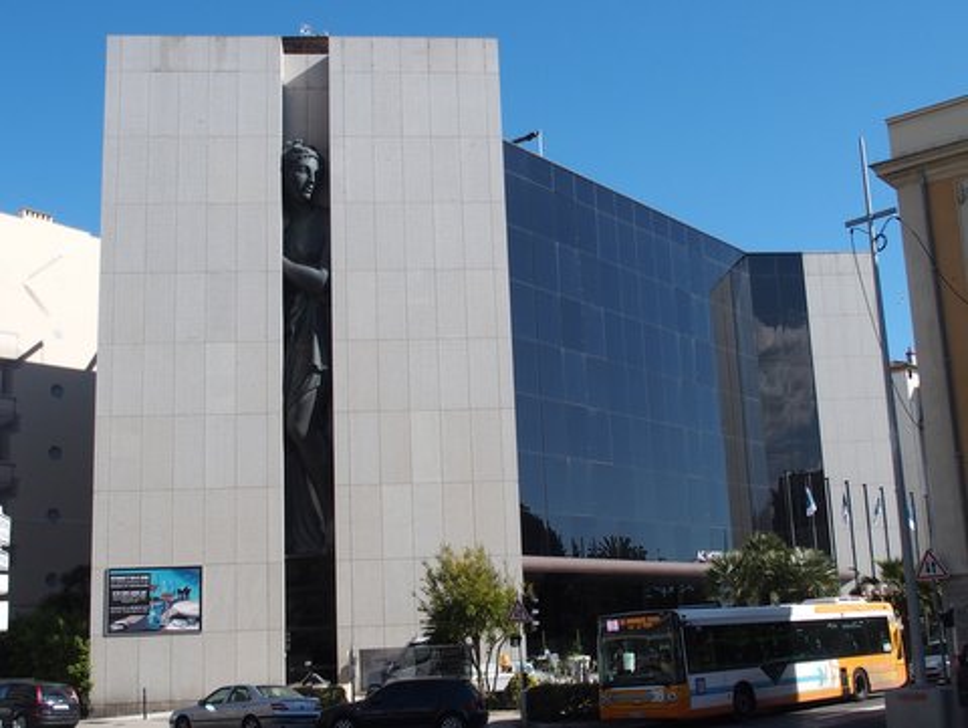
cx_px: 484
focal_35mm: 35
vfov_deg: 40.8
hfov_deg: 52.6
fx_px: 980
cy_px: 364
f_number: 3.5
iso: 100
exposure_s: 1/1000
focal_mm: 7.4
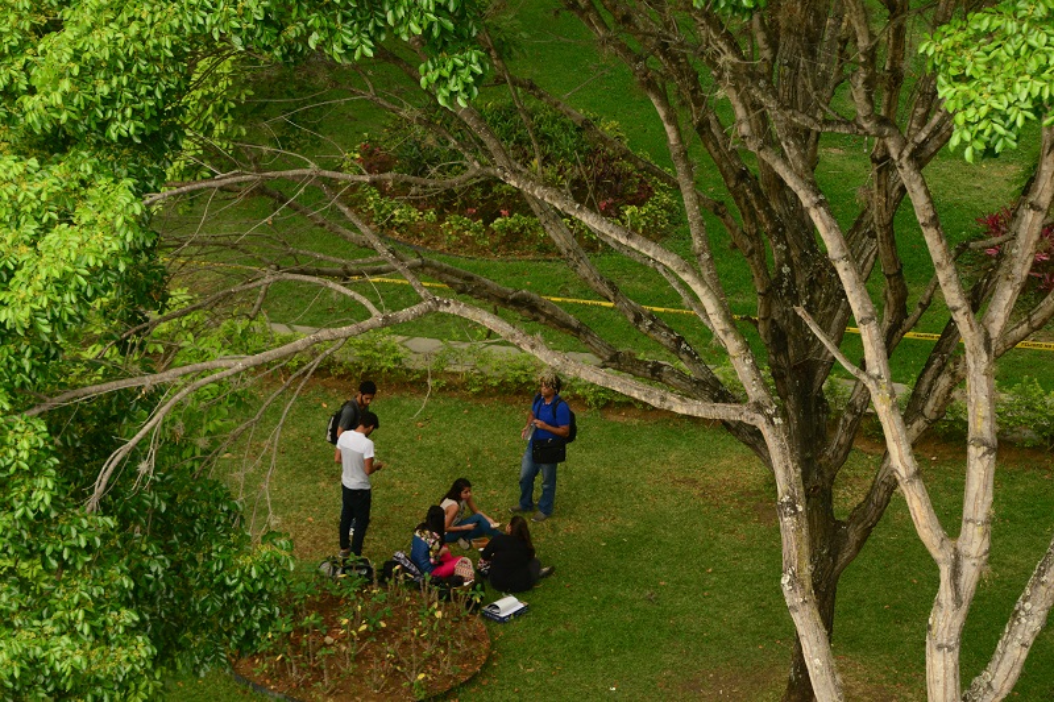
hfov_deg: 16.4
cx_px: 527
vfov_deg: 11.0
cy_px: 351
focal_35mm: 125
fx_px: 3659
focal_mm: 125
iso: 2500
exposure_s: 1/125
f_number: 13
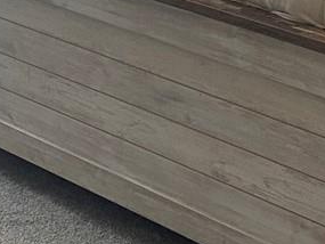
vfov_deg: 9.8
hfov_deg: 13.5
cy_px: -145
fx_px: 1371
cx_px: 136
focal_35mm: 146
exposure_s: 1/60
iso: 80
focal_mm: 4.25
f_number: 1.8
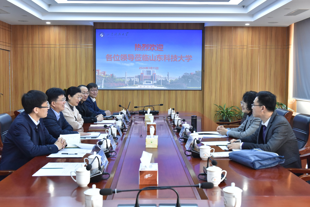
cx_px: 155
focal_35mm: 48
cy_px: 104
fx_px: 413
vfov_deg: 28.1
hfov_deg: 41.1
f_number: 8
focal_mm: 48
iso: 4500
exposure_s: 1/125
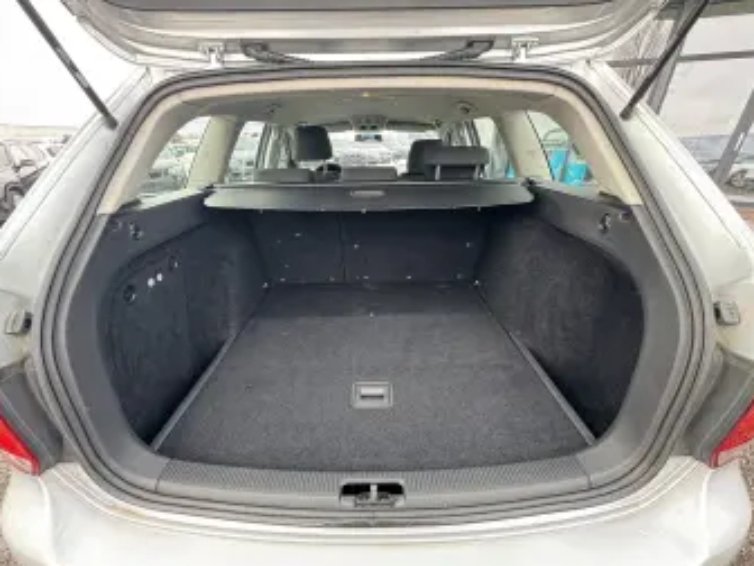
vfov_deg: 81.6
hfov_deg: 98.2
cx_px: 370
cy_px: 301
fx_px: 327
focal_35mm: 15
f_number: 2.2
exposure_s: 1/99
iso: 160
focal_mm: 2.22
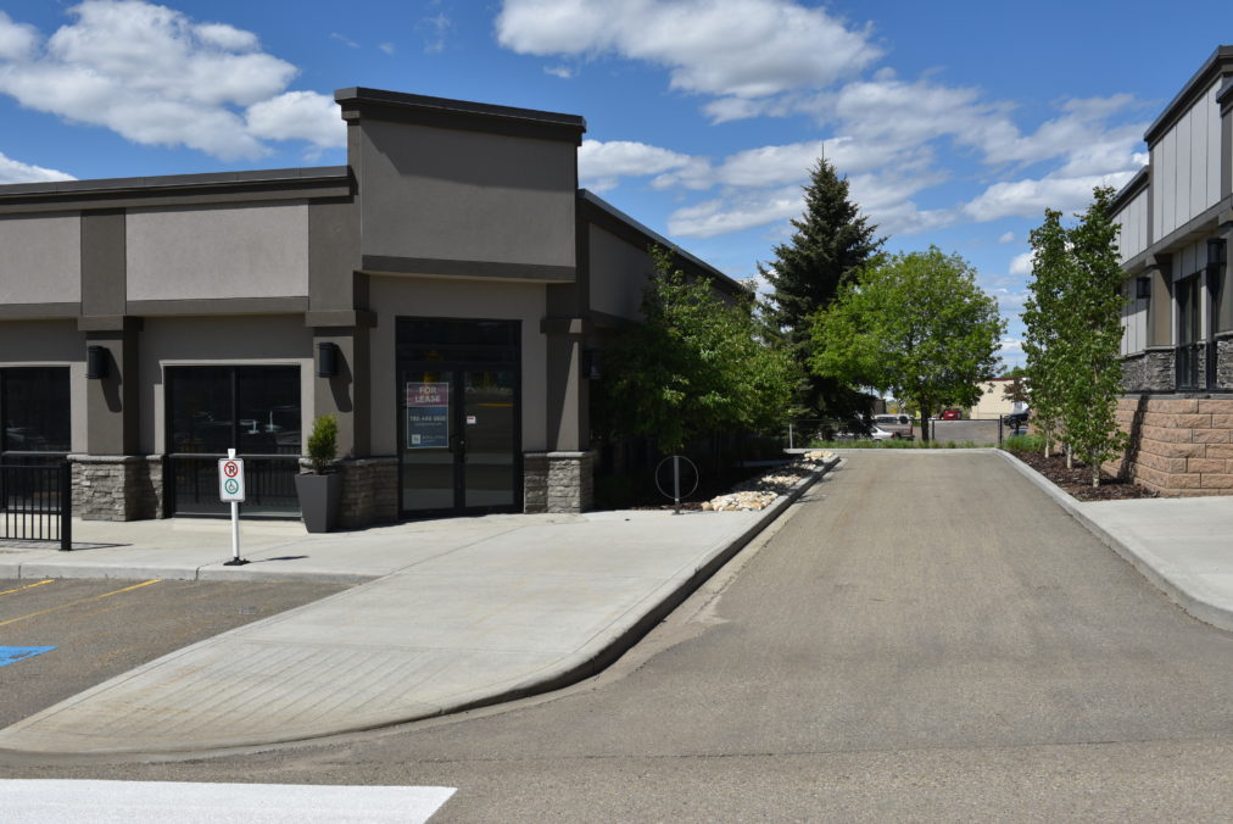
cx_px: 616
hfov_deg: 55.8
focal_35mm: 34
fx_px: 1165
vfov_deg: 38.9
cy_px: 412
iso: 200
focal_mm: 34
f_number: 11
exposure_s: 1/500
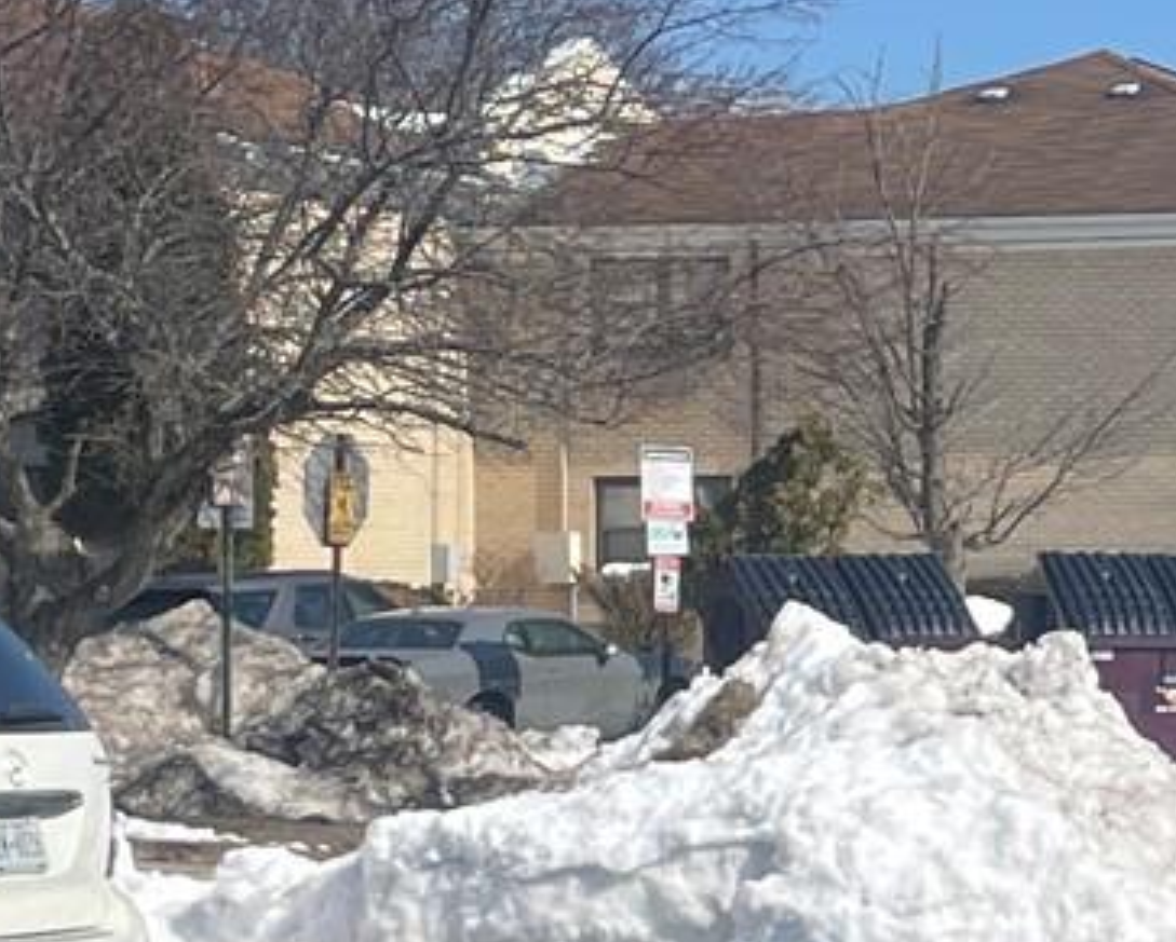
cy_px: 557
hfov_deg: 12.8
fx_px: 4981
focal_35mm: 143
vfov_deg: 10.8
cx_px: 1720
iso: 32
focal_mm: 4.2
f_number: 1.6
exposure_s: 1/3861
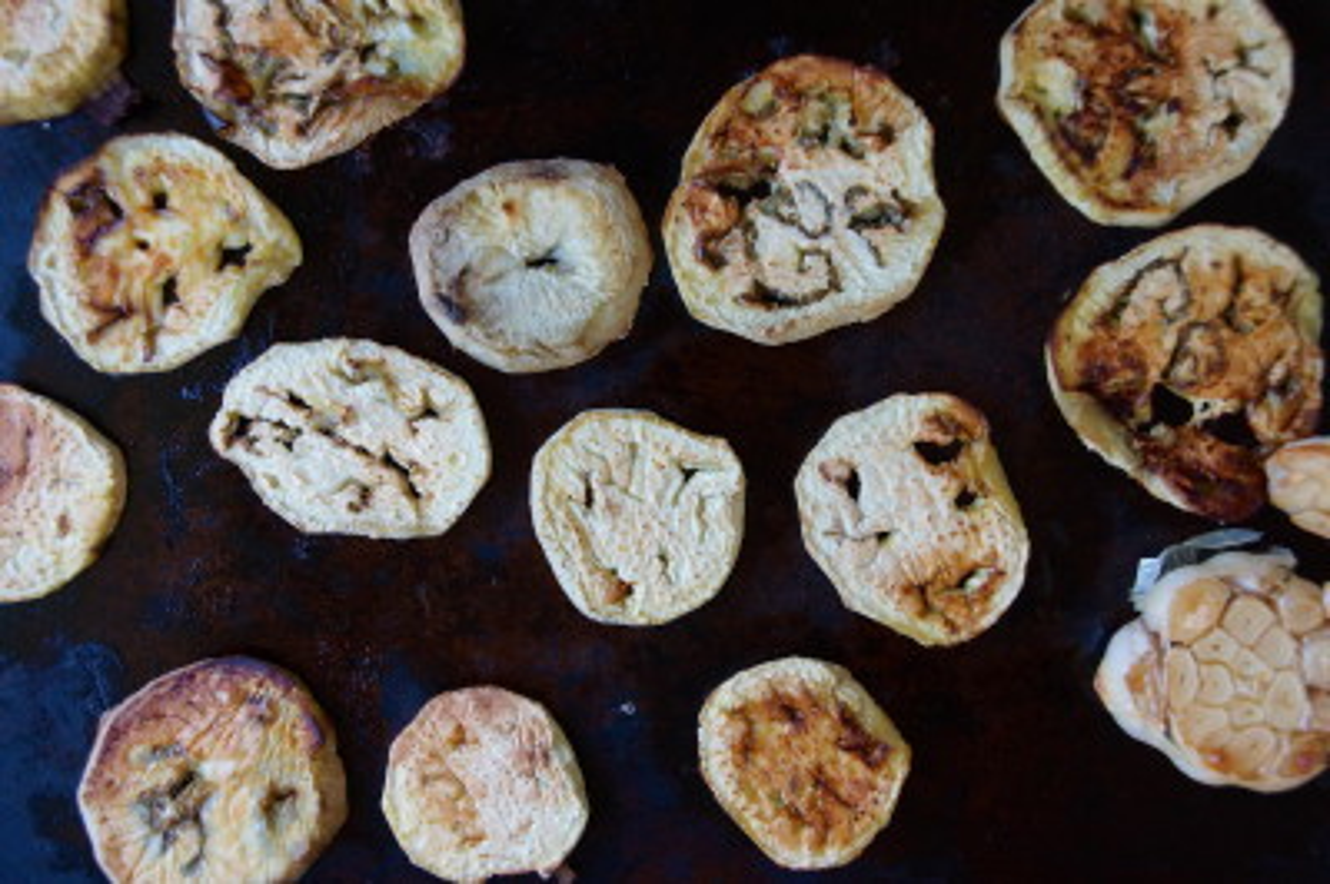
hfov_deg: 37.9
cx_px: 665
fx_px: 1938
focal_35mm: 52
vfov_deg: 25.7
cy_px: 442
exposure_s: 1/80
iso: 800
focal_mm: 35
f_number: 5
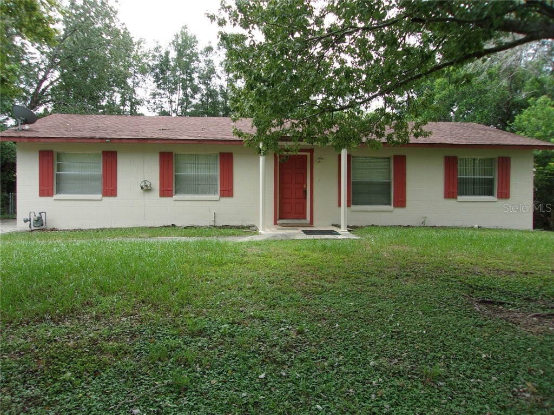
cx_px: 277
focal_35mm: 27
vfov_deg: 51.4
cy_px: 208
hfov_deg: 65.3
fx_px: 432
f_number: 3
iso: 80
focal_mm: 4.9
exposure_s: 1/280
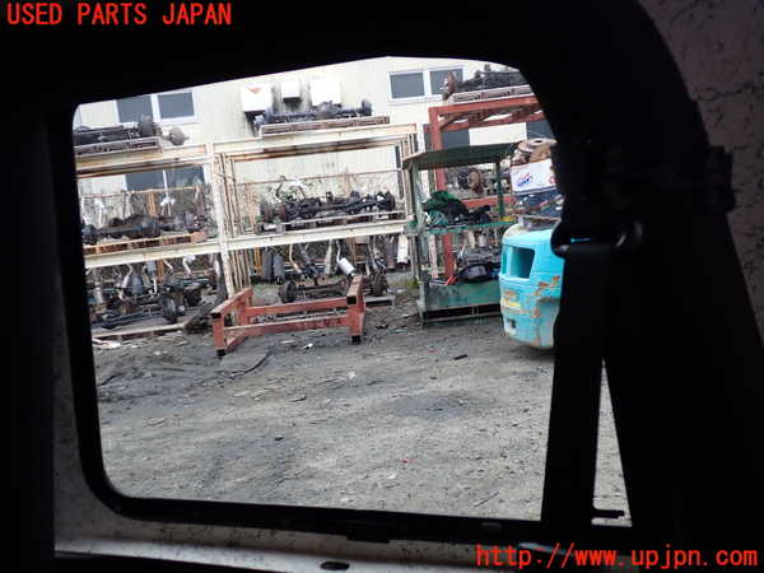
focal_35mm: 30
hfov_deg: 60.0
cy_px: 286
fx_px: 662
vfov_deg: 46.8
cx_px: 382
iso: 125
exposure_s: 1/60
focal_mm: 5.4
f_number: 2.3
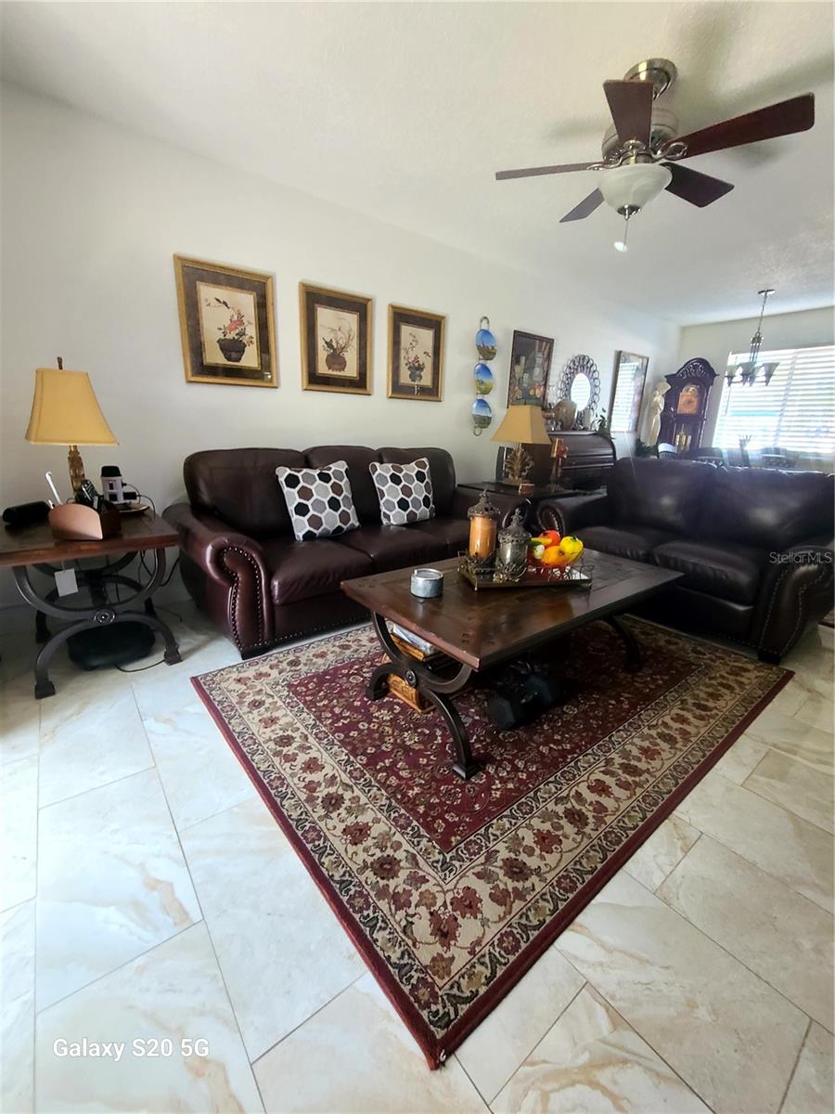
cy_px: 557
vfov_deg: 106.2
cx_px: 418
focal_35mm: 13
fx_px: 418
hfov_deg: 89.9
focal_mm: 2.2
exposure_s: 1/40
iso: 320
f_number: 2.2
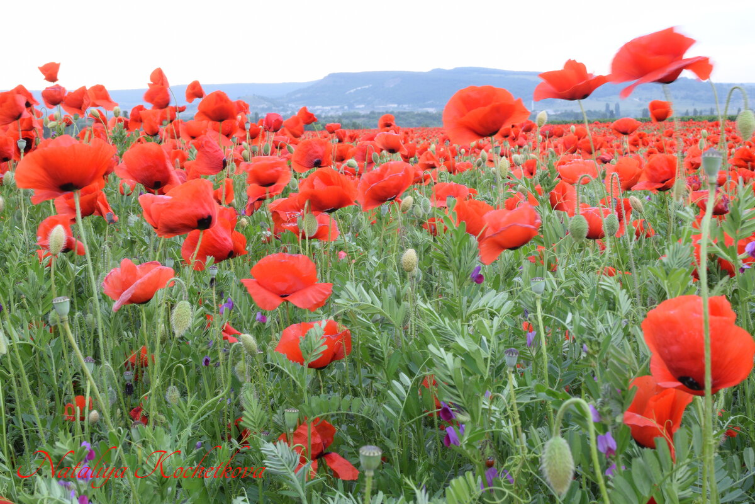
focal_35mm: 52
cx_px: 378
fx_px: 1101
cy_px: 252
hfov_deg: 37.9
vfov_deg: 25.8
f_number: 16
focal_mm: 35
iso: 400
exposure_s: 1/5
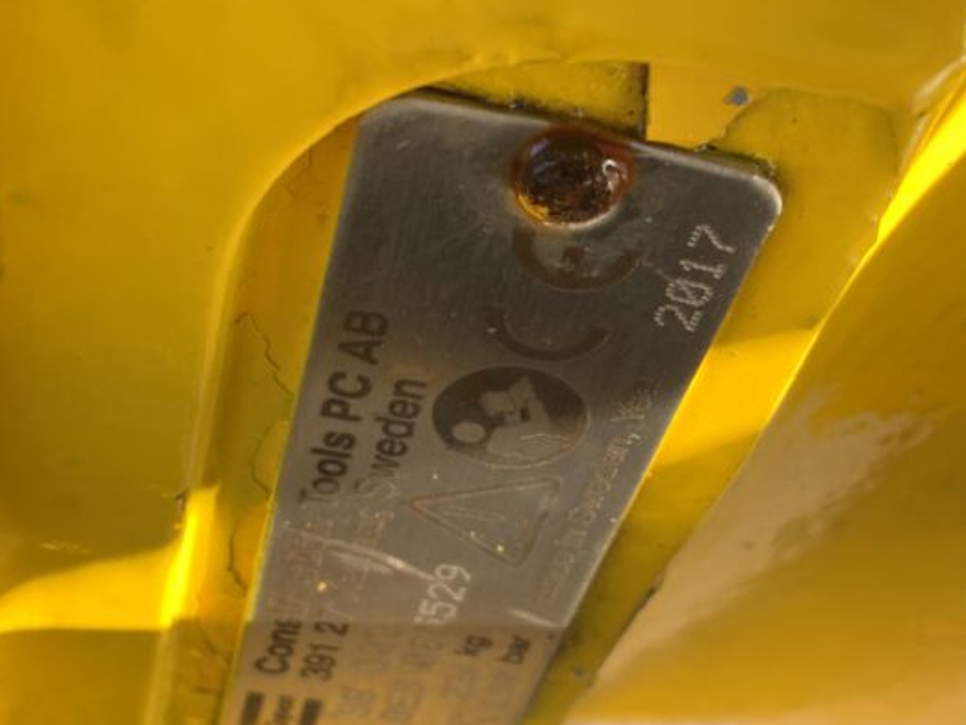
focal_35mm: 57
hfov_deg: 33.7
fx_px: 1591
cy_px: 404
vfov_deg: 25.7
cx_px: 545
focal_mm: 3
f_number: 1.8
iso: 16
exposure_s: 1/164
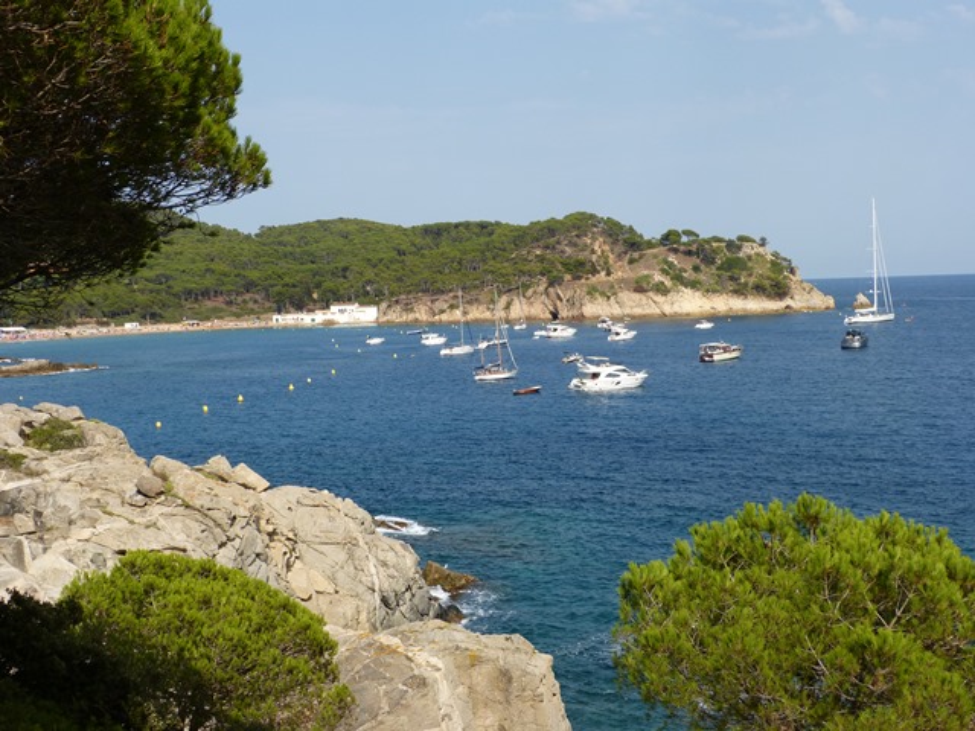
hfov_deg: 36.8
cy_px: 366
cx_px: 488
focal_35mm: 52
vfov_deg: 28.0
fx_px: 1465
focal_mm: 9.2
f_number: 4
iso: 100
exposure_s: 1/1000
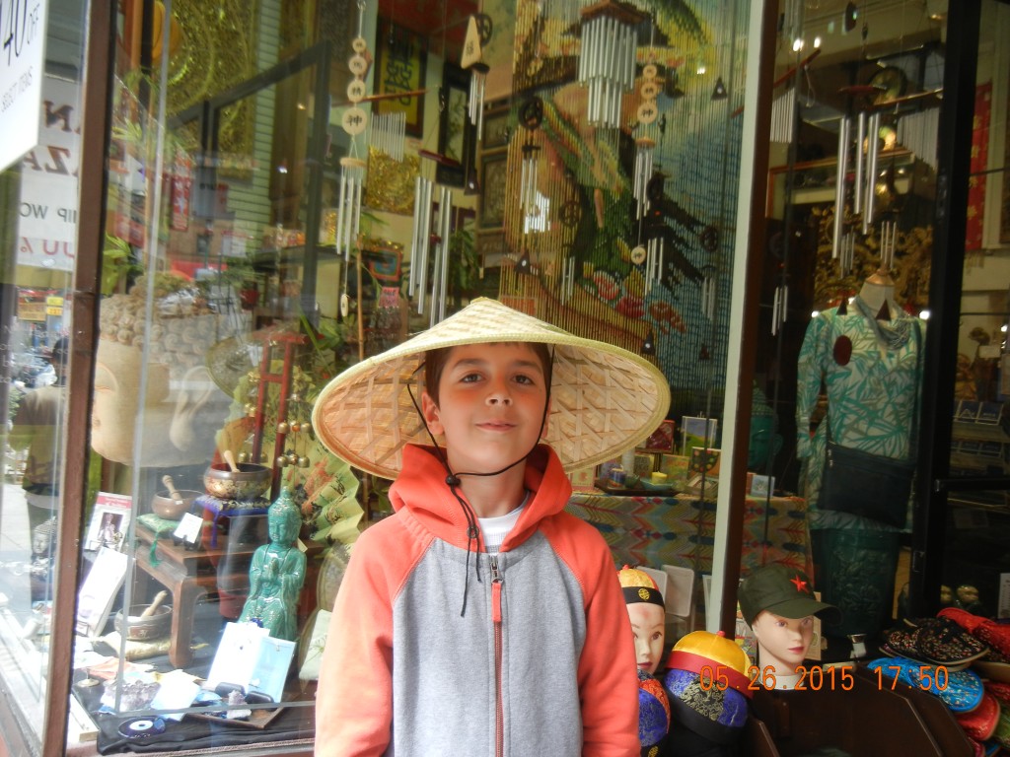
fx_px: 875
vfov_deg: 46.8
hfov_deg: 60.0
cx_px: 505
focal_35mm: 30
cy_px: 378
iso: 160
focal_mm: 5.4
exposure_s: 1/80.6
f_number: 3.5
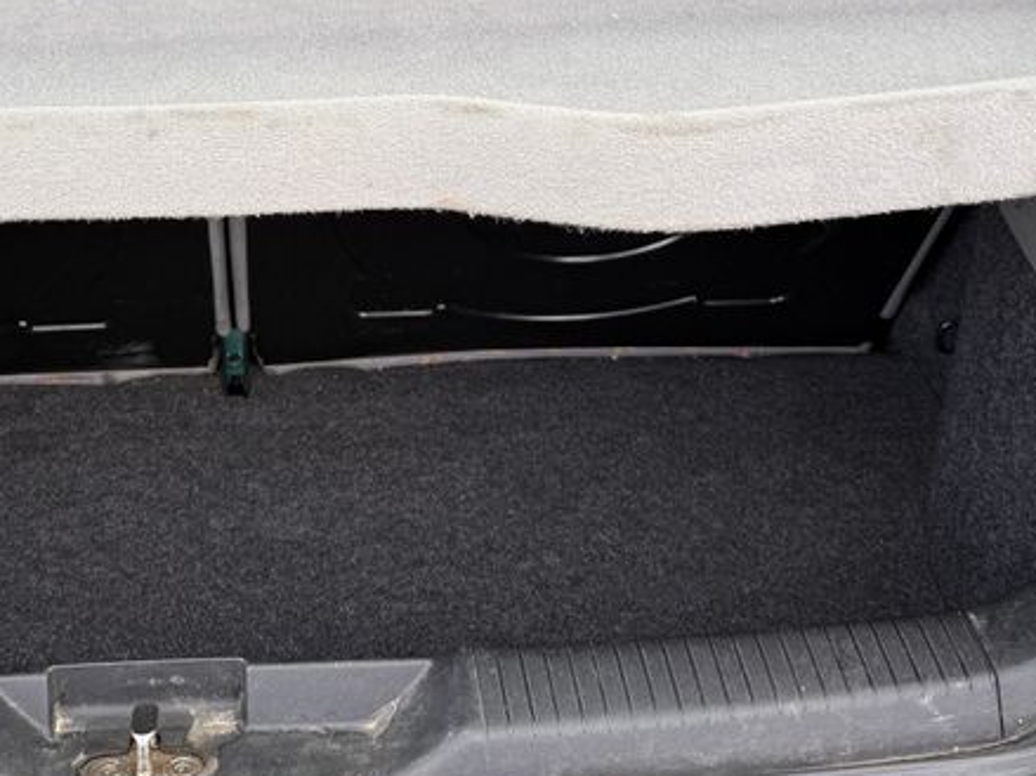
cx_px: 260
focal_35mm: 56
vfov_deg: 25.4
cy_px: 92
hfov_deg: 33.7
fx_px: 1676
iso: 80
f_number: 1.78
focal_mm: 6.76
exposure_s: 1/467
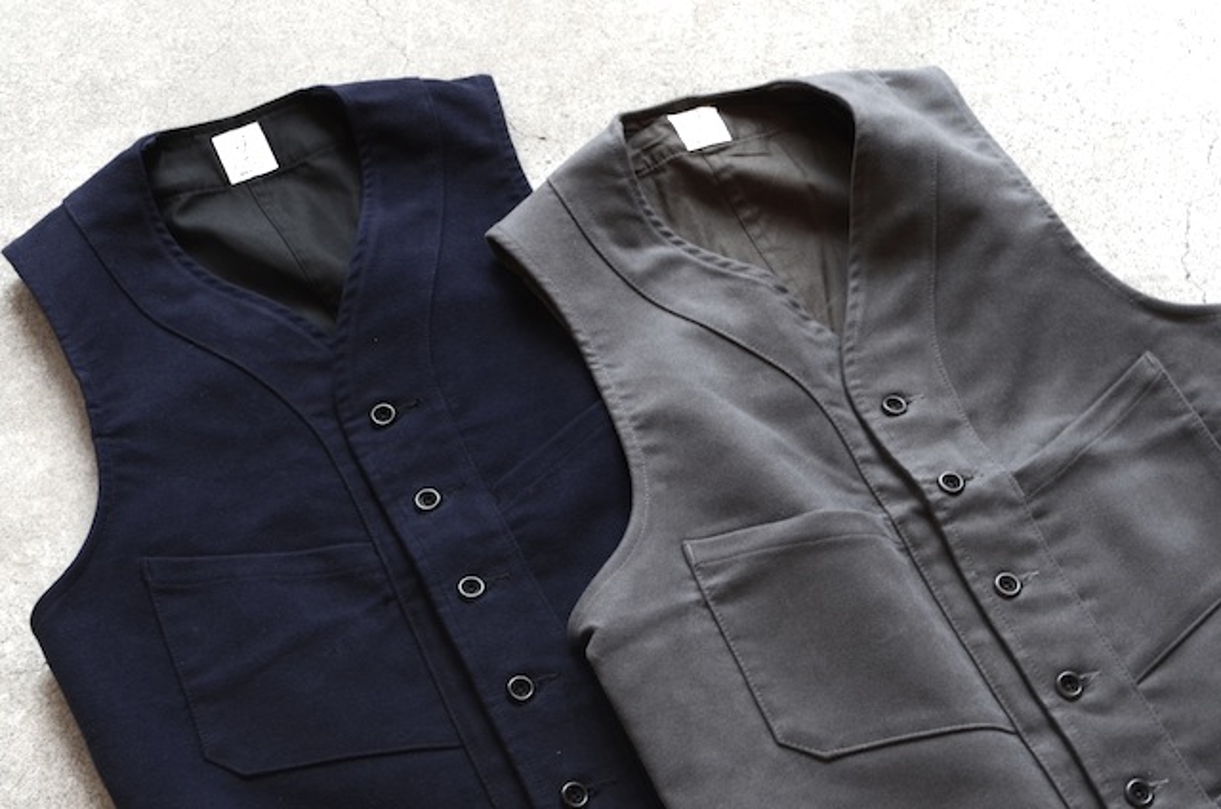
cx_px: 610
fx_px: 1929
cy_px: 404
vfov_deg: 23.7
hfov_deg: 35.1
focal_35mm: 57
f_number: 8
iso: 250
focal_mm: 38
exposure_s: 1/8
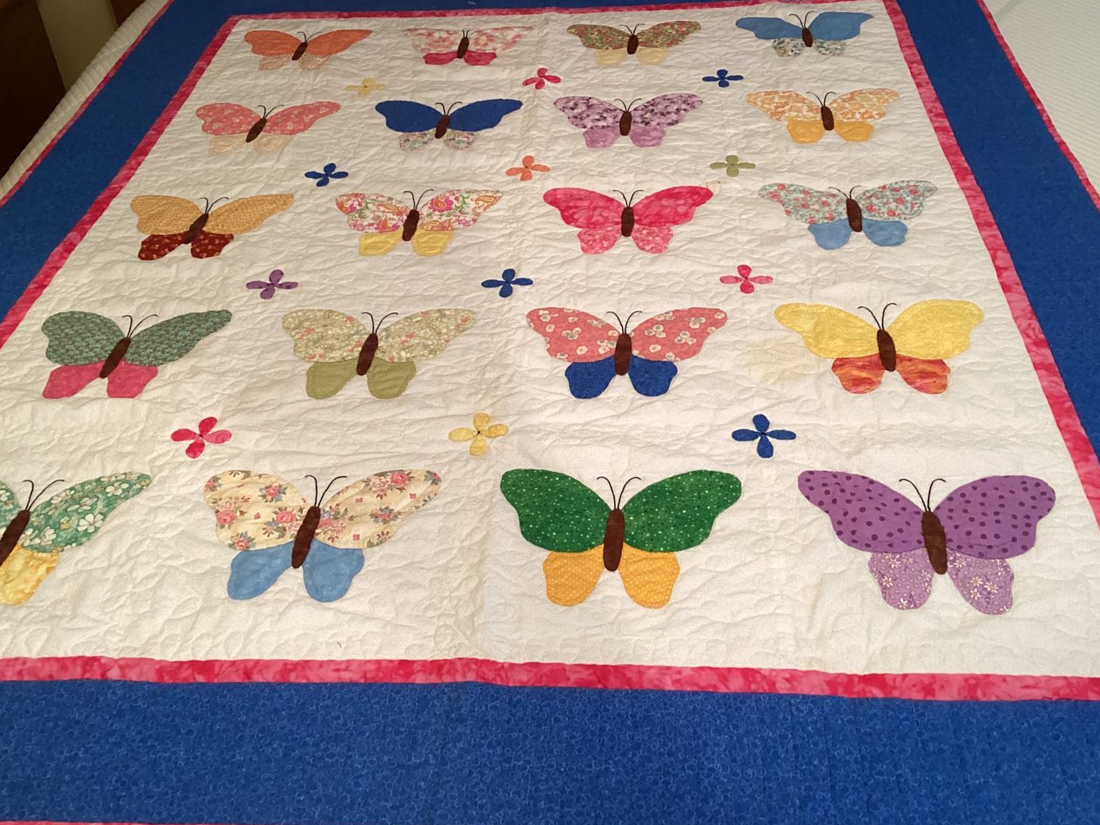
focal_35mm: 37
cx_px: 561
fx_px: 1176
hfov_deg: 50.1
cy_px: 355
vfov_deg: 38.6
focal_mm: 3.3
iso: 200
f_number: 2.4
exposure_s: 1/50
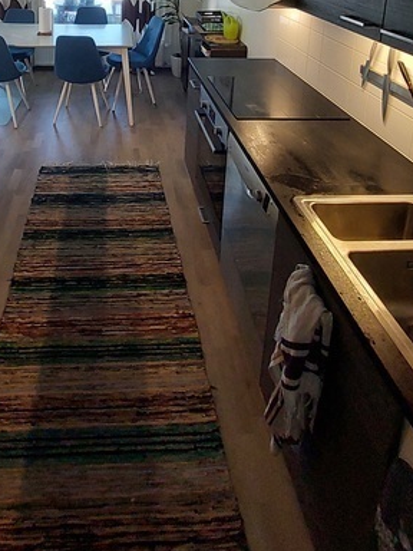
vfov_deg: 55.6
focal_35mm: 26
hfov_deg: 51.5
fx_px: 414
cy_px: 29
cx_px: 119
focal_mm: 1.74
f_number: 2.2
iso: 125
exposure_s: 1/50
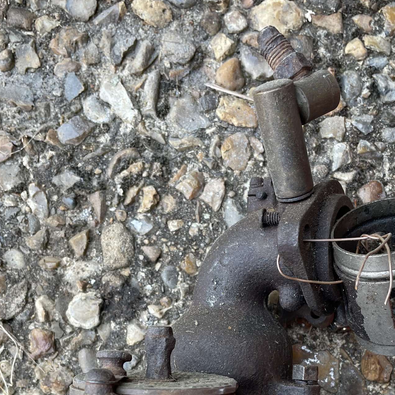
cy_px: 352
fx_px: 620
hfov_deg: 35.3
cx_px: 231
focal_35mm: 48
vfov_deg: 33.6
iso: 32
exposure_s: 1/156
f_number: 1.6
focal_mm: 4.2
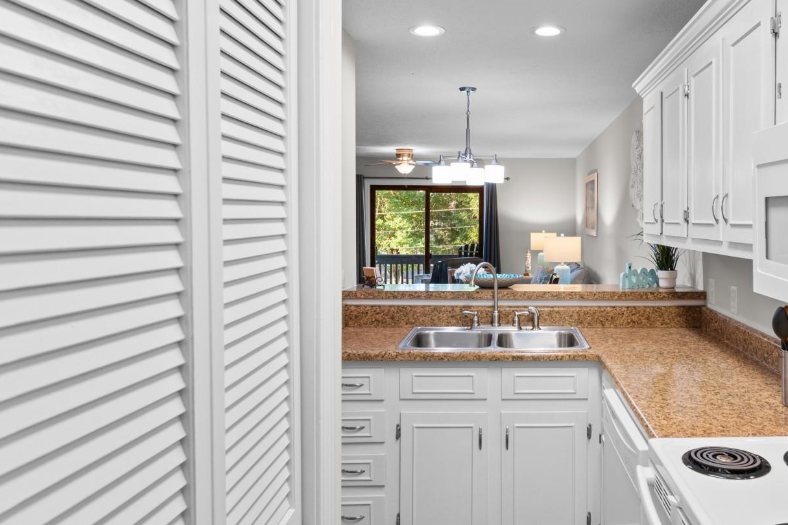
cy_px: 205
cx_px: 522
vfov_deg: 46.1
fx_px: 613
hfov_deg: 63.9
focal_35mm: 28
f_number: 5
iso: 100
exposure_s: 1/2
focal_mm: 14
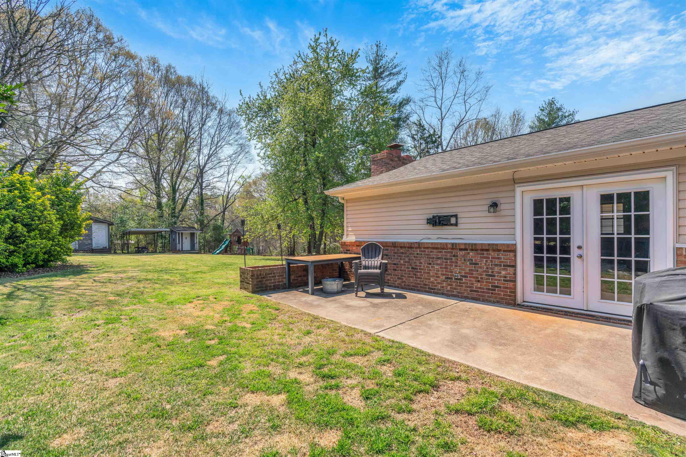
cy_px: 228
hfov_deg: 96.7
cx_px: 343
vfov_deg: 73.8
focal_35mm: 16
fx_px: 305
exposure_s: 1/500
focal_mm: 16
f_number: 9
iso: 320
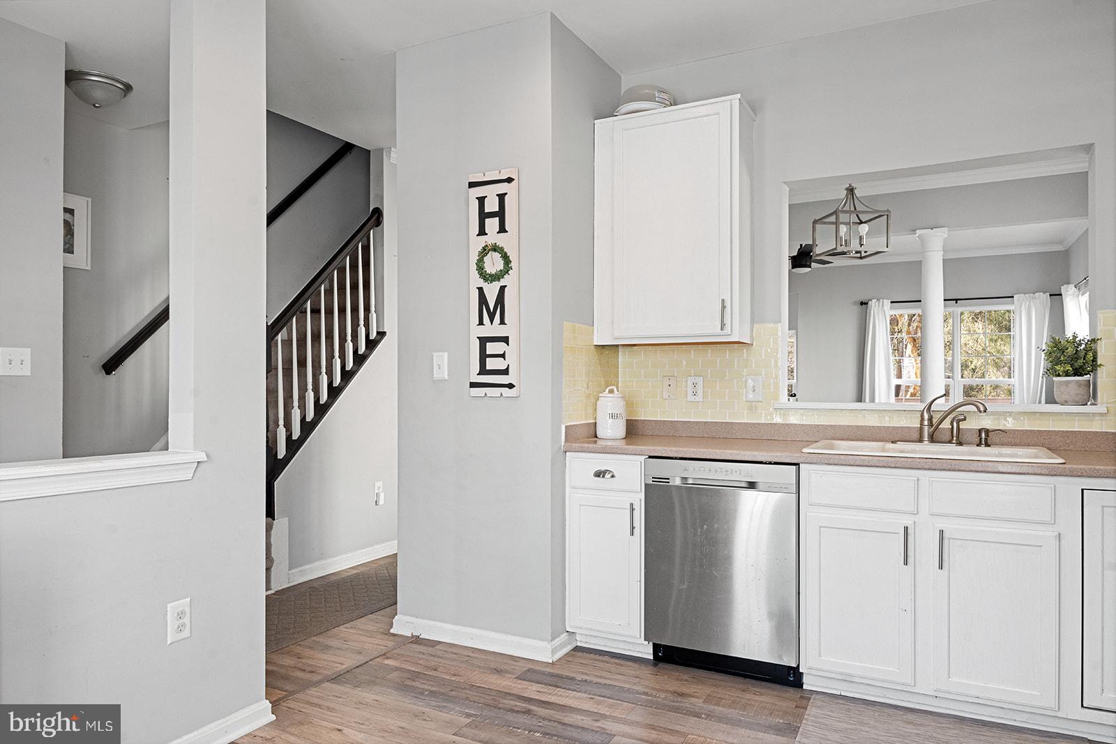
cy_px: 372
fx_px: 744
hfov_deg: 73.7
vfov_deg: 53.1
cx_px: 558
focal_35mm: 24
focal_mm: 24
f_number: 9
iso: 800
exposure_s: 1/20
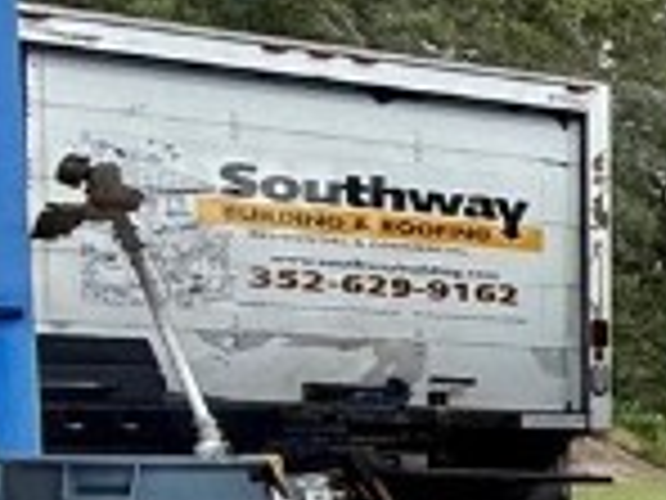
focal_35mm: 97
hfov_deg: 10.0
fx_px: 1866
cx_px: 2246
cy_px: 536
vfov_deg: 14.9
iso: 64
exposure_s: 1/363
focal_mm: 2.22
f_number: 2.2
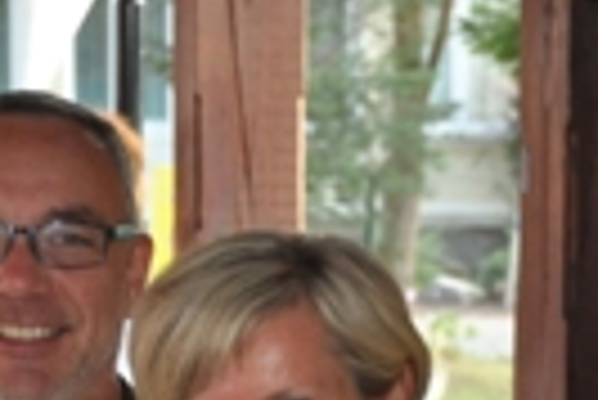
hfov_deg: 10.2
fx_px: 3359
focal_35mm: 202
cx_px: 288
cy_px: 458
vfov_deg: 6.8
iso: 800
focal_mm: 40
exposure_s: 1/60
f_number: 4.5
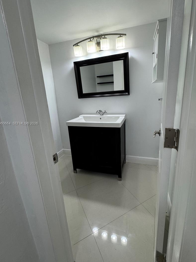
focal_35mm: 16
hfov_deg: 78.0
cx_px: 104
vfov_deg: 94.4
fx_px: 121
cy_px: 124
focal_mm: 2.22
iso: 160
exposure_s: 1/120
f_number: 2.2
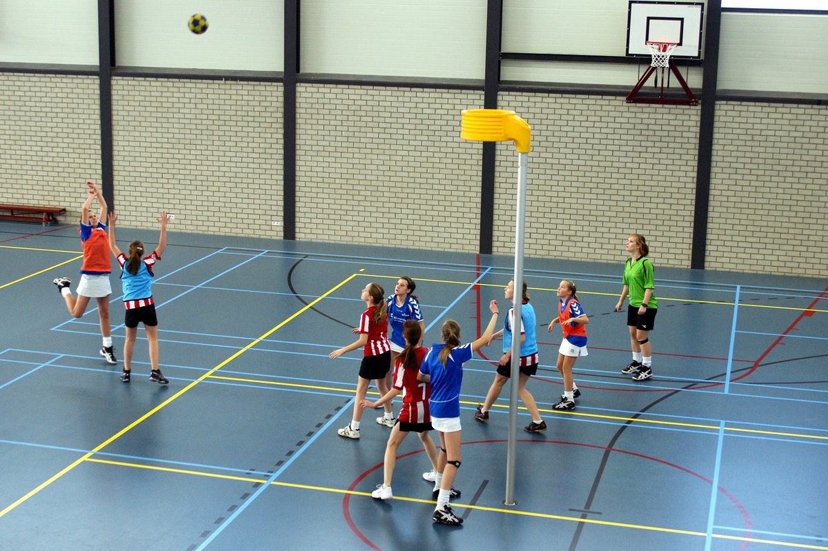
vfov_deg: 25.7
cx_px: 414
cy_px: 276
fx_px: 1207
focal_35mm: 52
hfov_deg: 37.9
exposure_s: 1/200
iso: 800
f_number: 3.5
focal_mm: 35
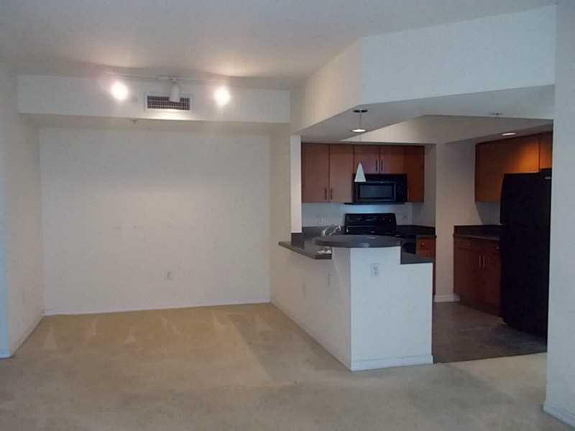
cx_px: 288
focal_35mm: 29
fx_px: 482
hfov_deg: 61.7
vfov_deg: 48.2
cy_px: 216
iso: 400
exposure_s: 1/30
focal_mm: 4.1
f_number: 3.3
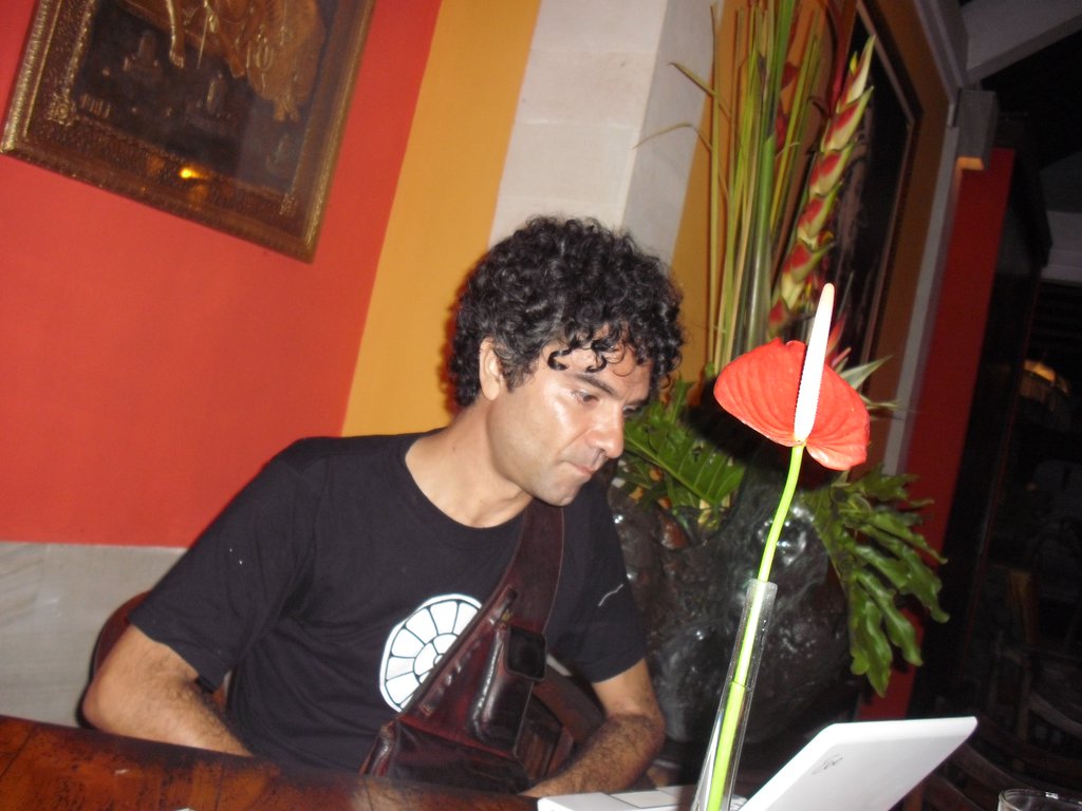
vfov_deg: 37.7
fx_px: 1188
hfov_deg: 49.0
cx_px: 541
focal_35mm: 38
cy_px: 406
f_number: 2.8
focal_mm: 6.2
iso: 200
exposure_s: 1/60
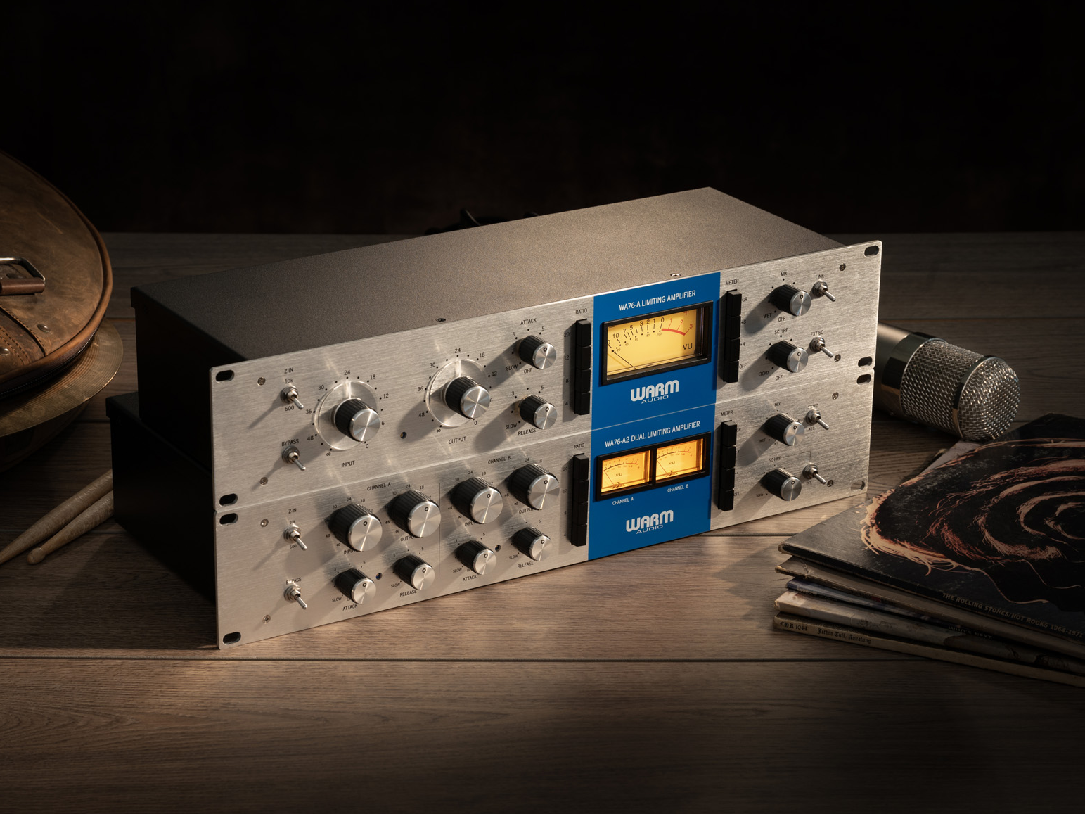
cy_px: 409
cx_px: 479
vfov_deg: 15.4
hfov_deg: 20.4
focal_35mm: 96
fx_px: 3009
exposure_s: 1/15
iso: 400
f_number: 10
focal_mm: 88
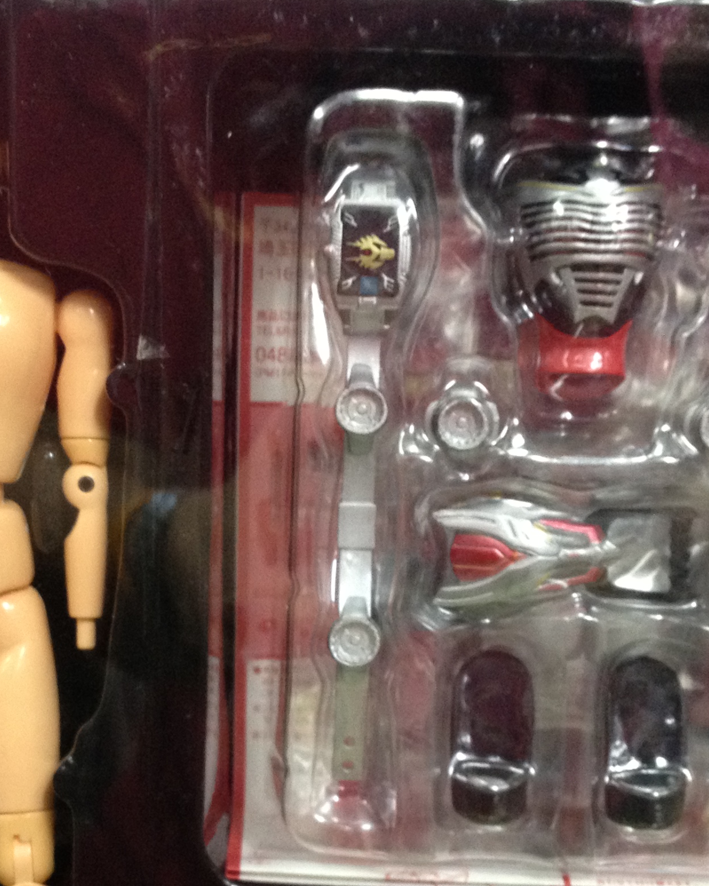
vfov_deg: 26.0
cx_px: 318
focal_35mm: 72
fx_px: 1889
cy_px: 678
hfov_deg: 21.3
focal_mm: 4.28
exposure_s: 1/20
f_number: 2.4
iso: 200
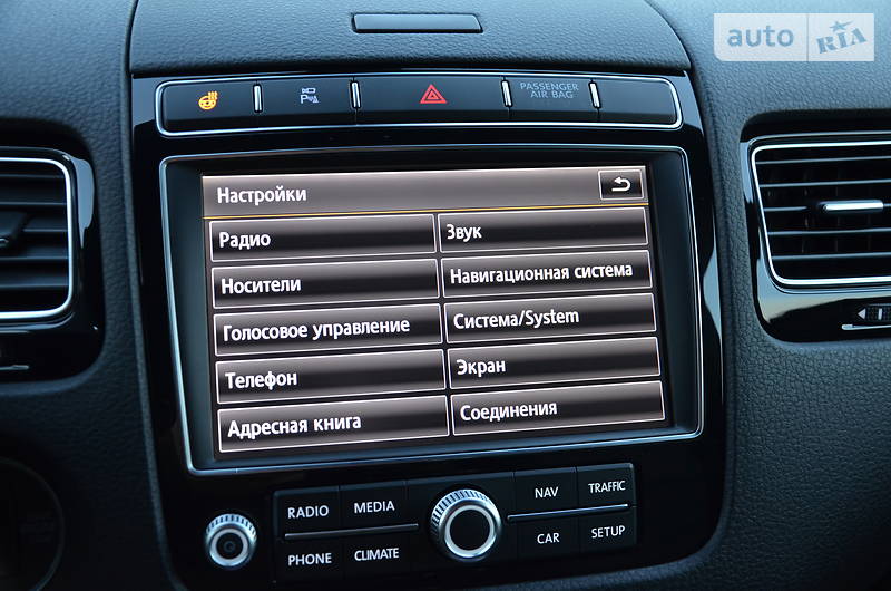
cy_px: 296
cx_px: 446
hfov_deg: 46.5
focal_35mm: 42
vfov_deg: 31.8
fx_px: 1037
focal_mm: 28
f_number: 4
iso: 900
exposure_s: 1/30
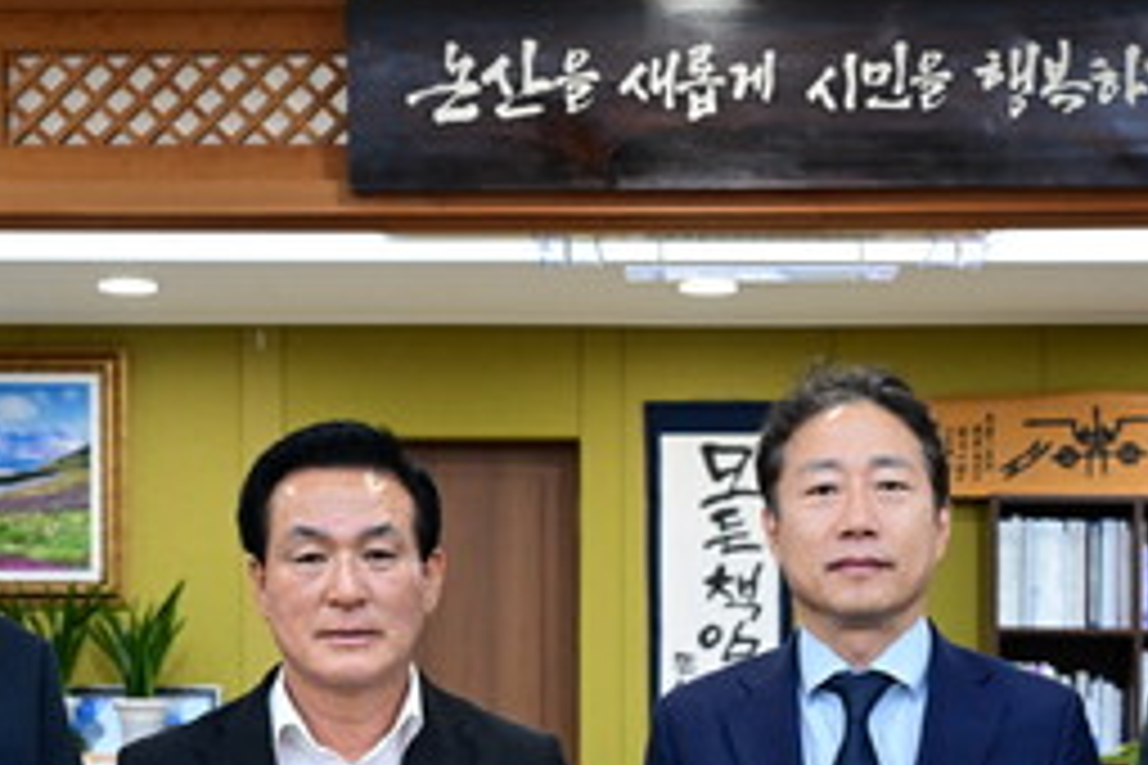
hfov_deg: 25.0
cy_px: 724
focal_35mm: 81
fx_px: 2588
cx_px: 680
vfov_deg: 16.5
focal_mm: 34.5
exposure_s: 1/200
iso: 2000
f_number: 4.5
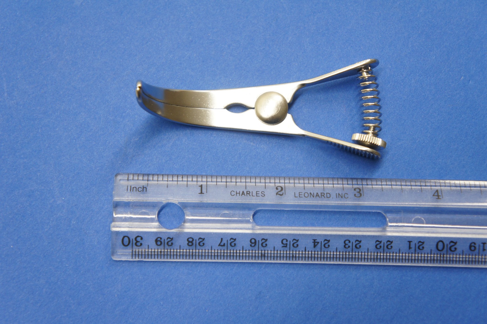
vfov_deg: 20.6
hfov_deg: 30.5
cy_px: 162
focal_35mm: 66
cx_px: 244
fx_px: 892
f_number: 5
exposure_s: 1/80
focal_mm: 44
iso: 500
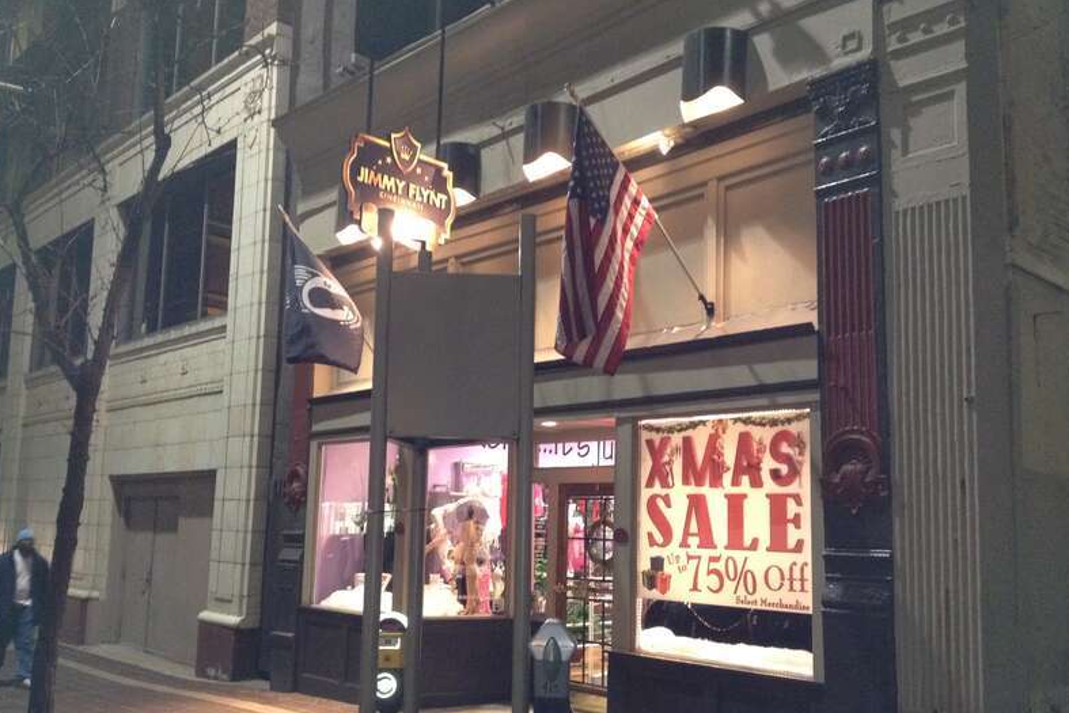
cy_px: 403
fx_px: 1099
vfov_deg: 35.9
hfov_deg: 51.9
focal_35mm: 37
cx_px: 534
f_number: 2.4
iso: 400
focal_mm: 4.28
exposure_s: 1/20
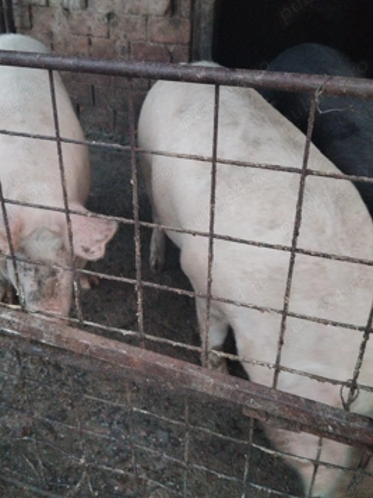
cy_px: 224
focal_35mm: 36
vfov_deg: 51.3
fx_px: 517
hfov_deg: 39.6
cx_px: 176
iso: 873
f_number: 1.8
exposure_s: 1/25
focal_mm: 4.25
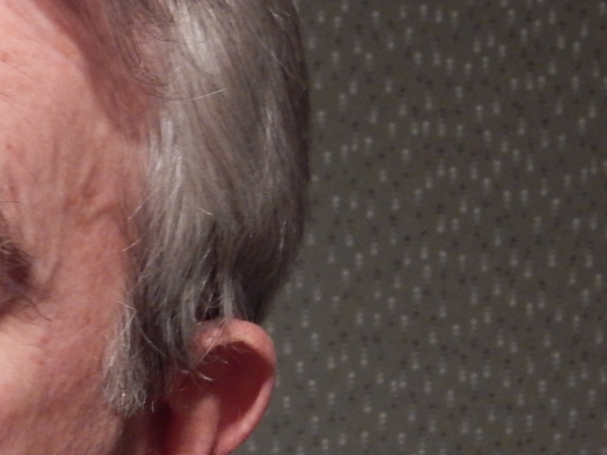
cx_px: -238
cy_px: 272
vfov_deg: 4.3
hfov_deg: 5.7
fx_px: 6050
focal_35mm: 345
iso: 360
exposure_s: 1/30
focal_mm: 20.5
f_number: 4.6
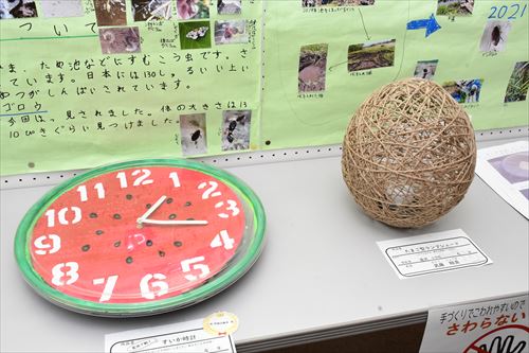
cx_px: 264
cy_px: 176
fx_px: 529
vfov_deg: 36.8
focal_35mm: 36
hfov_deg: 53.1
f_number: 14
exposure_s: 1/250
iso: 1600
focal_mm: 24
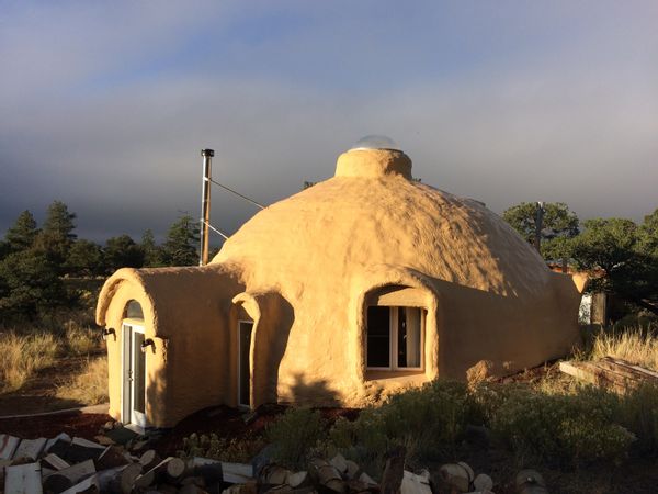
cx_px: 329
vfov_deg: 48.2
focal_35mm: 29
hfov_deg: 61.7
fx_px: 551
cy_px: 247
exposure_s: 1/1642
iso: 32
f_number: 2.2
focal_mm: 4.15
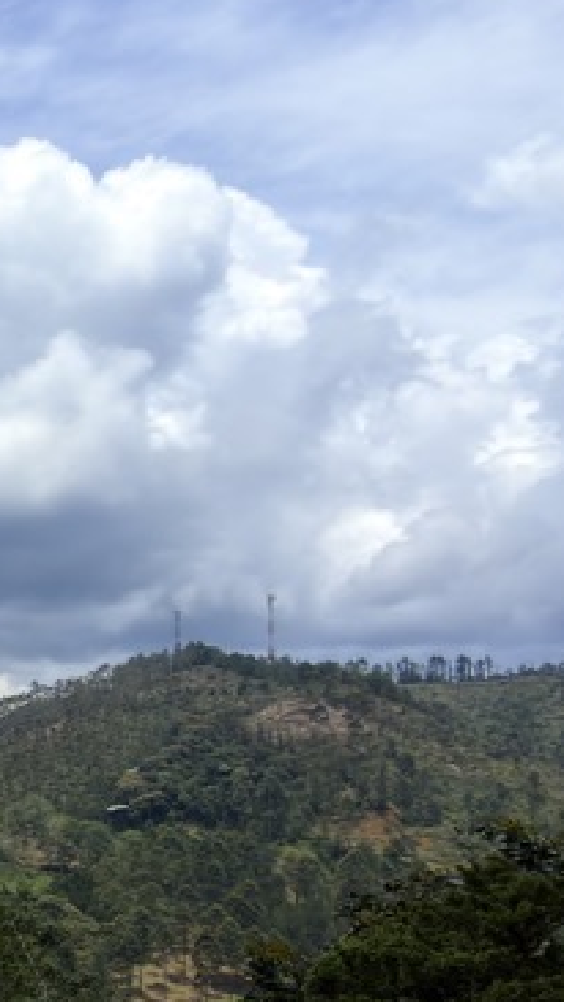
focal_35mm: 50
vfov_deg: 40.1
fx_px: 1329
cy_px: 756
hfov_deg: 15.9
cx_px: -687
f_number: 2.2
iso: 16
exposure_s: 1/1672
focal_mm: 2.22
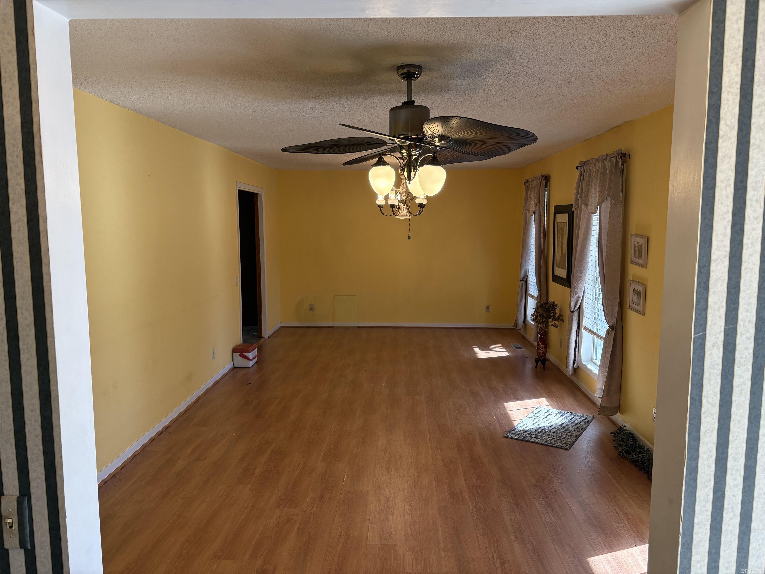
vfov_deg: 53.1
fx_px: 575
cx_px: 382
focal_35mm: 26
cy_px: 287
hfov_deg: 67.3
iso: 125
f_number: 1.6
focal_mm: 5.96
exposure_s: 1/151
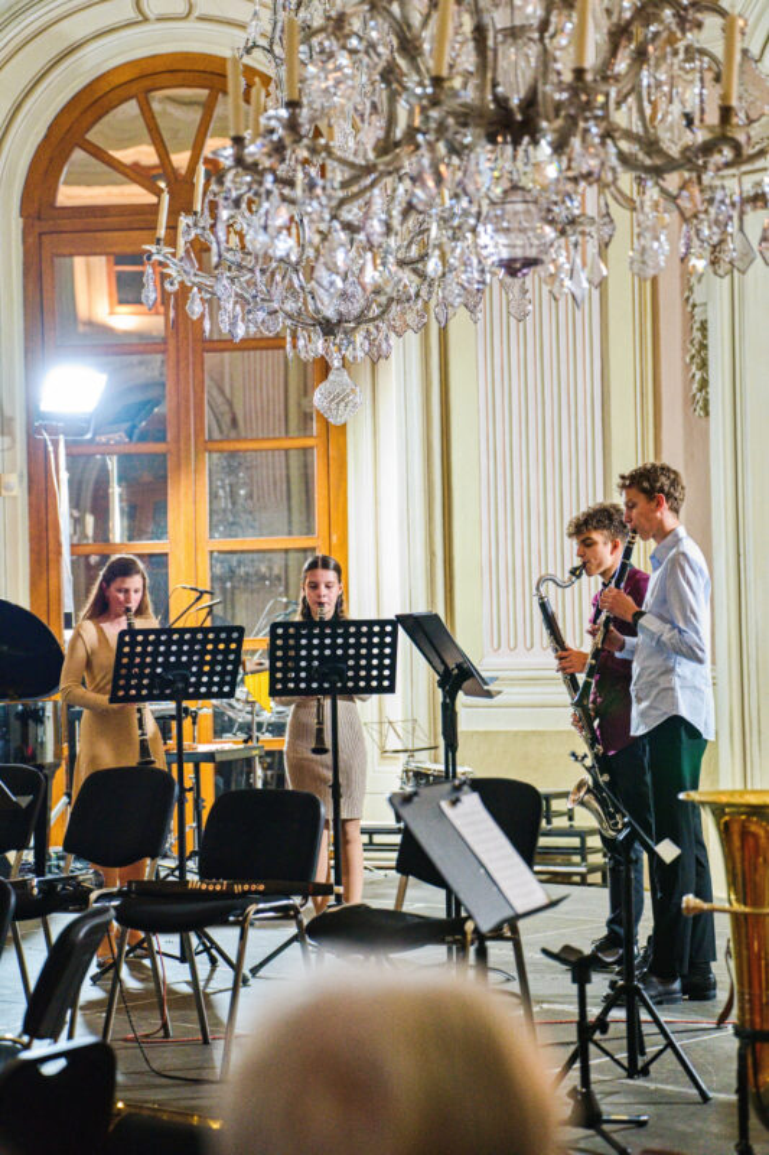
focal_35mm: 74
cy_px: 578
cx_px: 384
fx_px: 2372
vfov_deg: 27.3
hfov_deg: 18.4
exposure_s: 1/640
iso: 10000
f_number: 2.8
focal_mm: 74
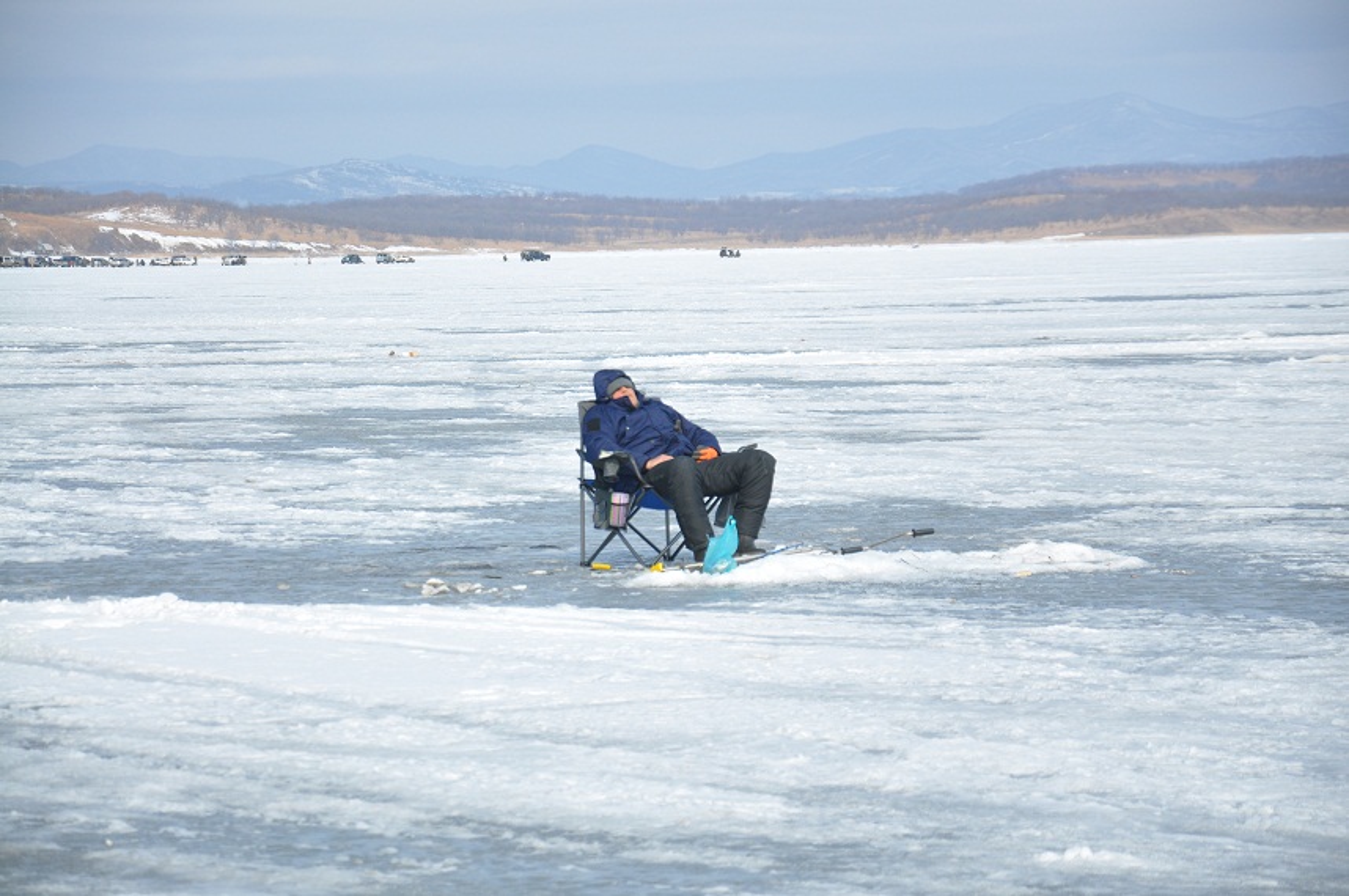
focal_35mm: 158
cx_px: 674
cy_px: 448
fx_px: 5895
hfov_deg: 13.1
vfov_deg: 8.7
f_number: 11
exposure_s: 1/500
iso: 400
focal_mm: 105
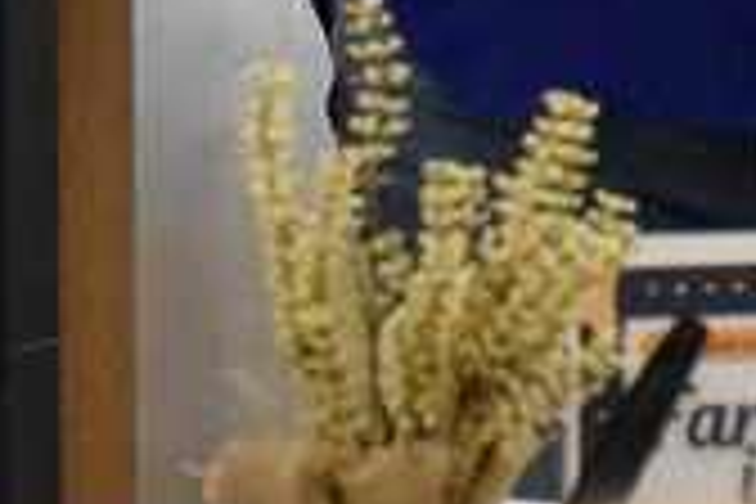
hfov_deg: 2.5
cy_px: -578
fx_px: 17324
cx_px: 58
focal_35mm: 825
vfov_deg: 1.7
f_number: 5.3
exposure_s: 1/400
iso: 6400
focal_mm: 90
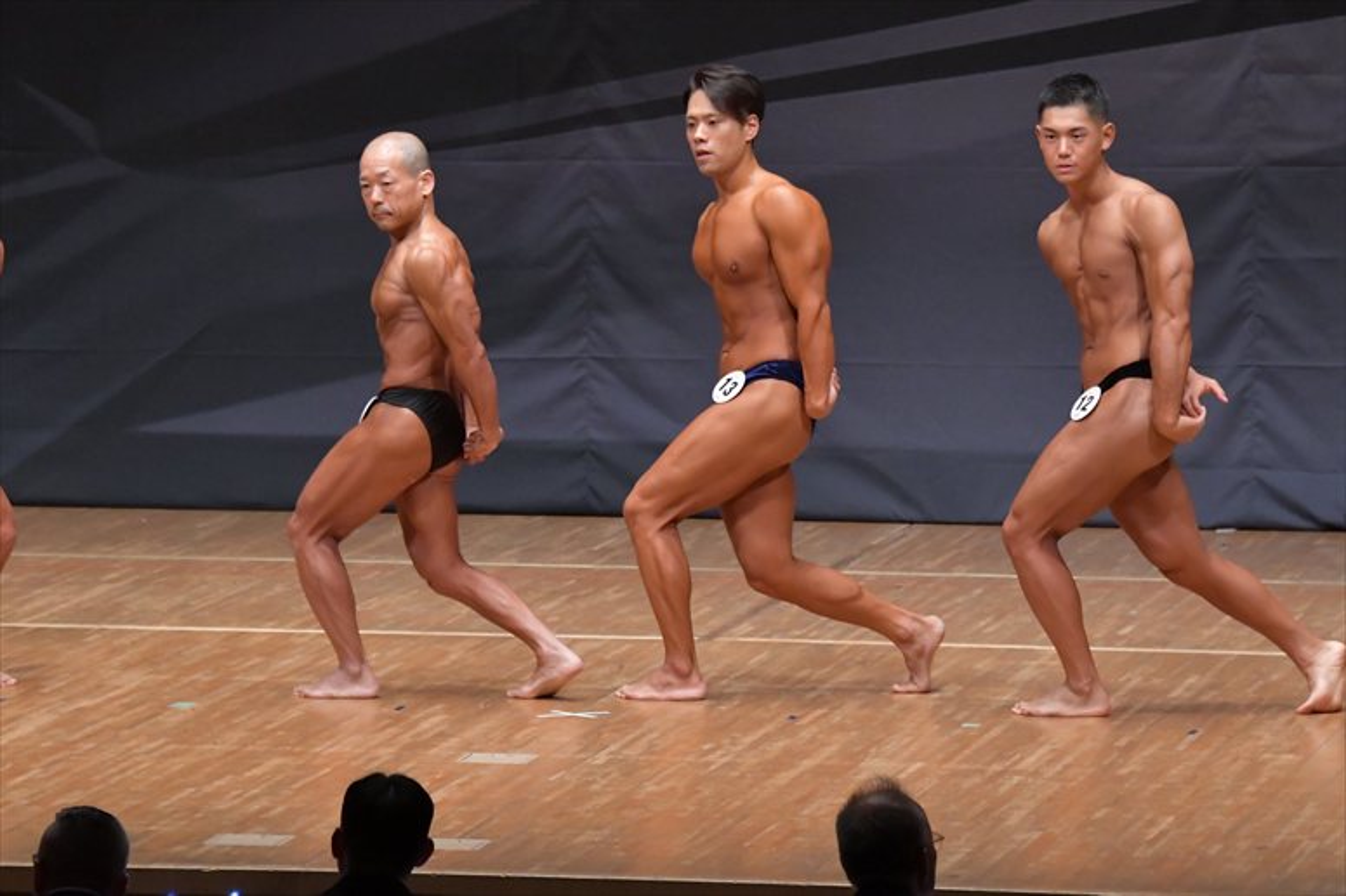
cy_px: 448
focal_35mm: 255
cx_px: 673
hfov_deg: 8.1
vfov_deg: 5.4
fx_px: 9530
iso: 6400
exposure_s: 1/400
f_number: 5.6
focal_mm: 170
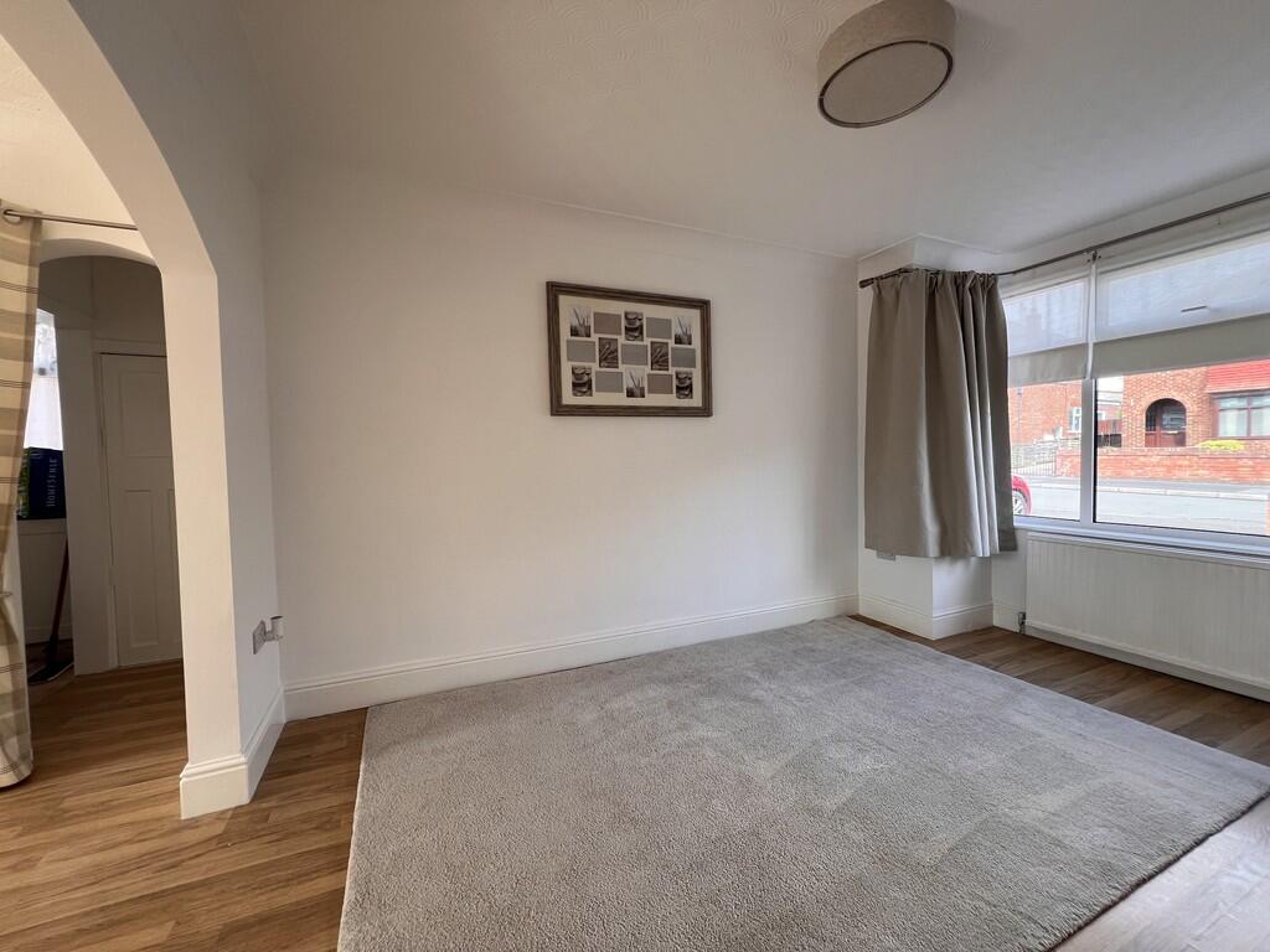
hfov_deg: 106.2
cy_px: 476
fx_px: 477
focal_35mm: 13
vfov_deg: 89.9
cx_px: 635
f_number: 1.8
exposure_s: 1/99
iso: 32
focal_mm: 1.57
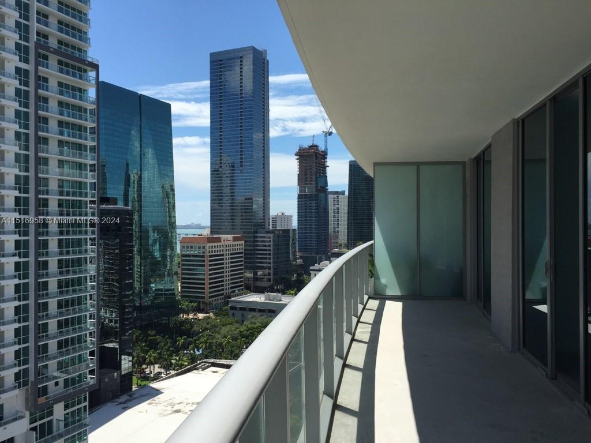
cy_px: 222
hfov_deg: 61.7
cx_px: 296
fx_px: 495
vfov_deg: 48.2
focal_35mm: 29
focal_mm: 4.15
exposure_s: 1/2639
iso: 32
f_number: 2.2
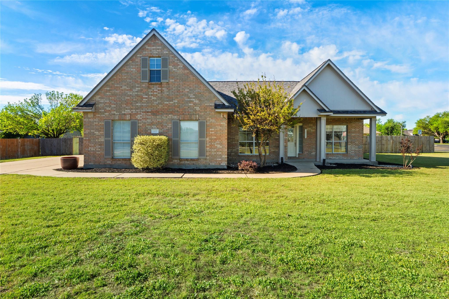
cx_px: 224
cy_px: 150
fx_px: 281
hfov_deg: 77.3
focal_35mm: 22
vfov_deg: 56.1
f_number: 11
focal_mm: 15
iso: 250
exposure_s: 1/30
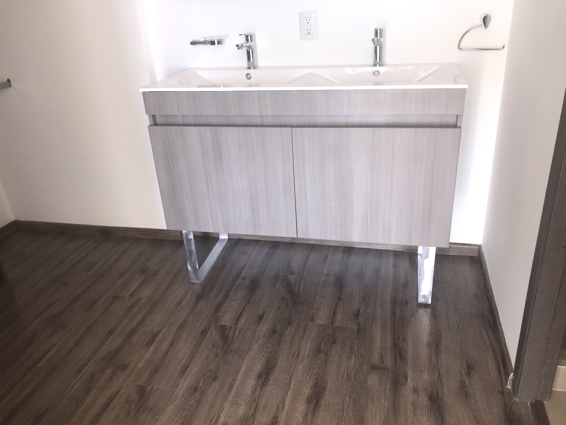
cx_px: 283
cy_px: 212
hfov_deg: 63.4
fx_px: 458
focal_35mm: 28
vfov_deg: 49.7
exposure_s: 1/64
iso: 20
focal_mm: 3.99
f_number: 1.8
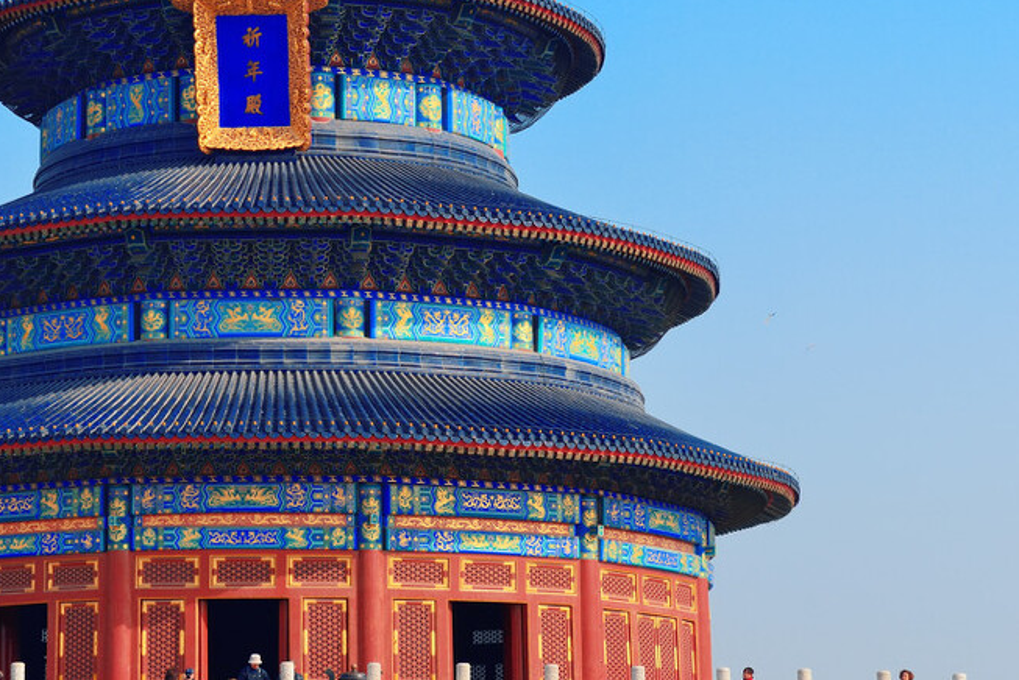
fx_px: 3228
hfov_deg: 17.9
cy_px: 232
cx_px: 279
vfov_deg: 12.0
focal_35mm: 114
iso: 200
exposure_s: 1/500
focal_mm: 62
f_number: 8
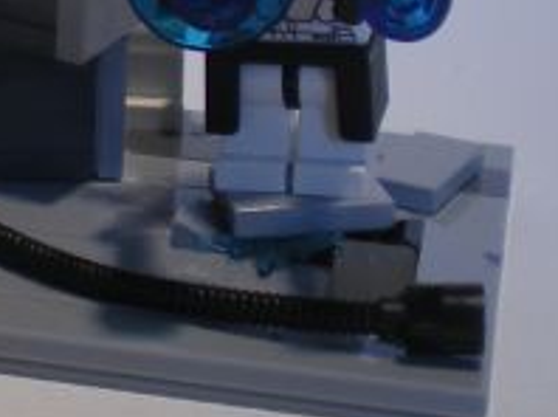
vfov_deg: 10.7
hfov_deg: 13.9
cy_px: 80
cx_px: -130
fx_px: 2222
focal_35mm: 138
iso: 64
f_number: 3.1
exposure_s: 1/80.7
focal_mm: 6.3
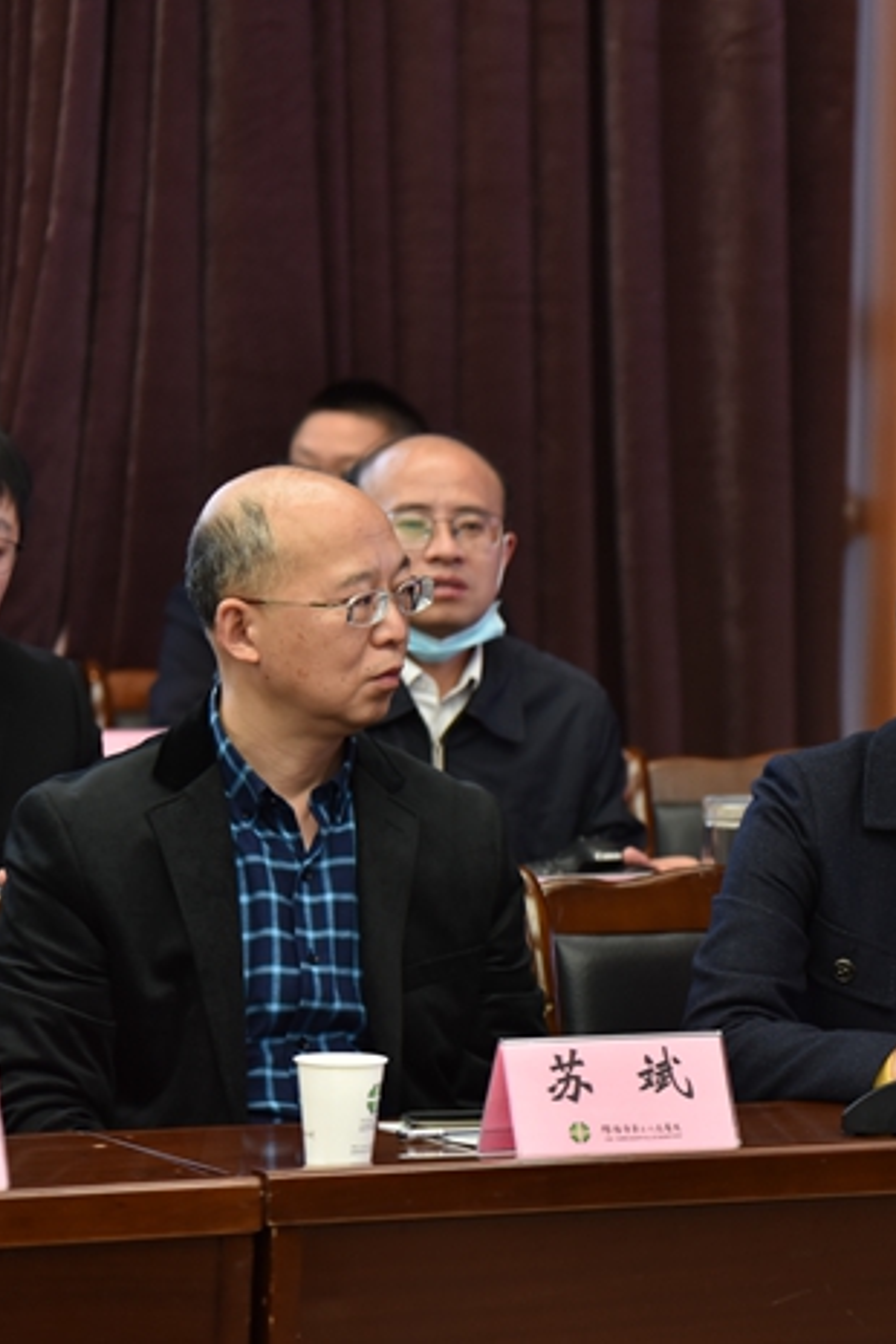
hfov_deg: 6.5
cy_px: 672
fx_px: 7877
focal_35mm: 211
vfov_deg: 9.8
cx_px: 988
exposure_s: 1/100
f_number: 4
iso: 800
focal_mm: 140
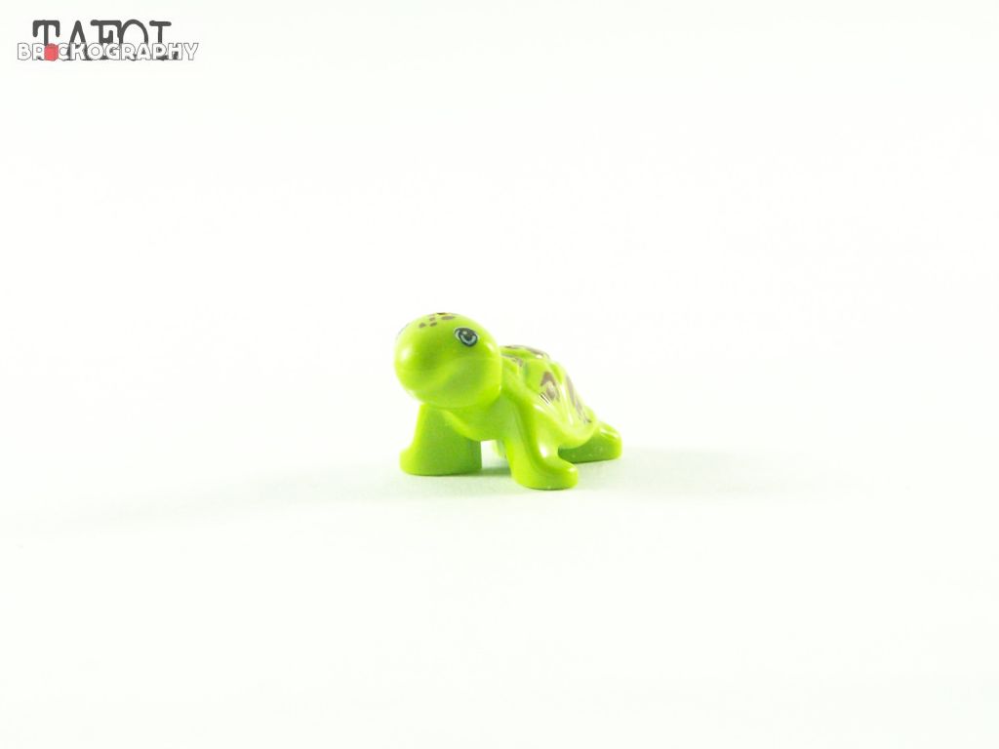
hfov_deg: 20.9
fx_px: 2713
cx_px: 500
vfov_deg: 15.7
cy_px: 374
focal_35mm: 94
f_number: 4
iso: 400
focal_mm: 15.6
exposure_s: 1/60
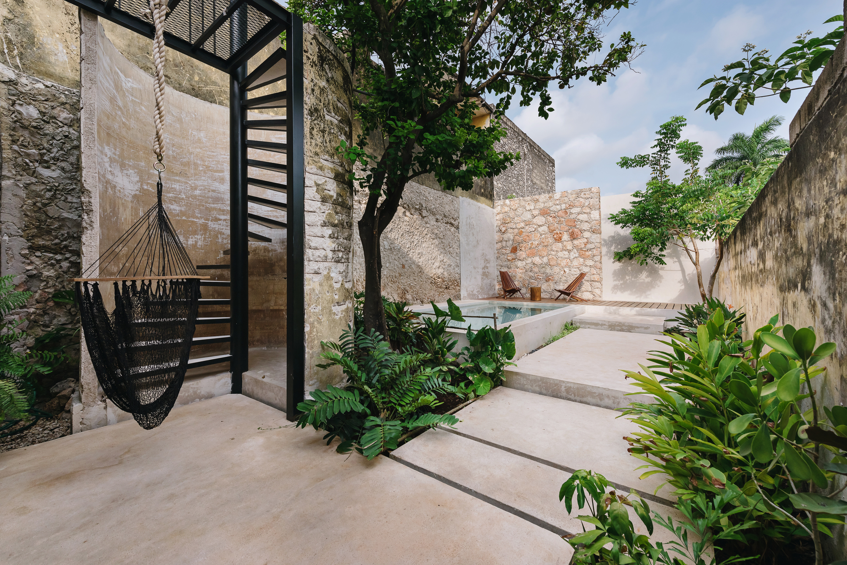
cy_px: 282
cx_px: 424
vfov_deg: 81.3
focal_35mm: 14
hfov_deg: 104.2
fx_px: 329
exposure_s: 1/400
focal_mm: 14
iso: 200
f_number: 8
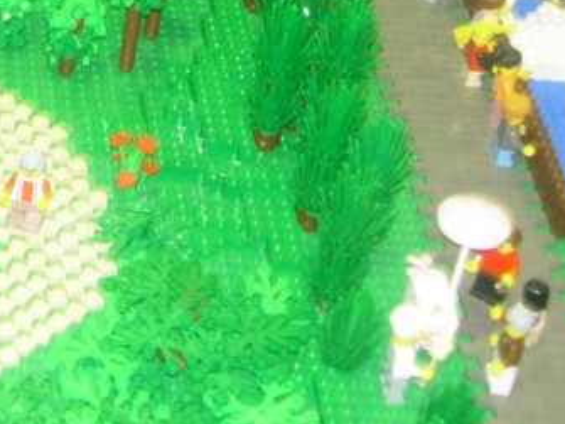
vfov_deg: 10.8
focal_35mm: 136
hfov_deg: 13.4
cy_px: 22
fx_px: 2219
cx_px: -379
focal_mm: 7.8
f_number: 2.8
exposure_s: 1/7.1
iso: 79
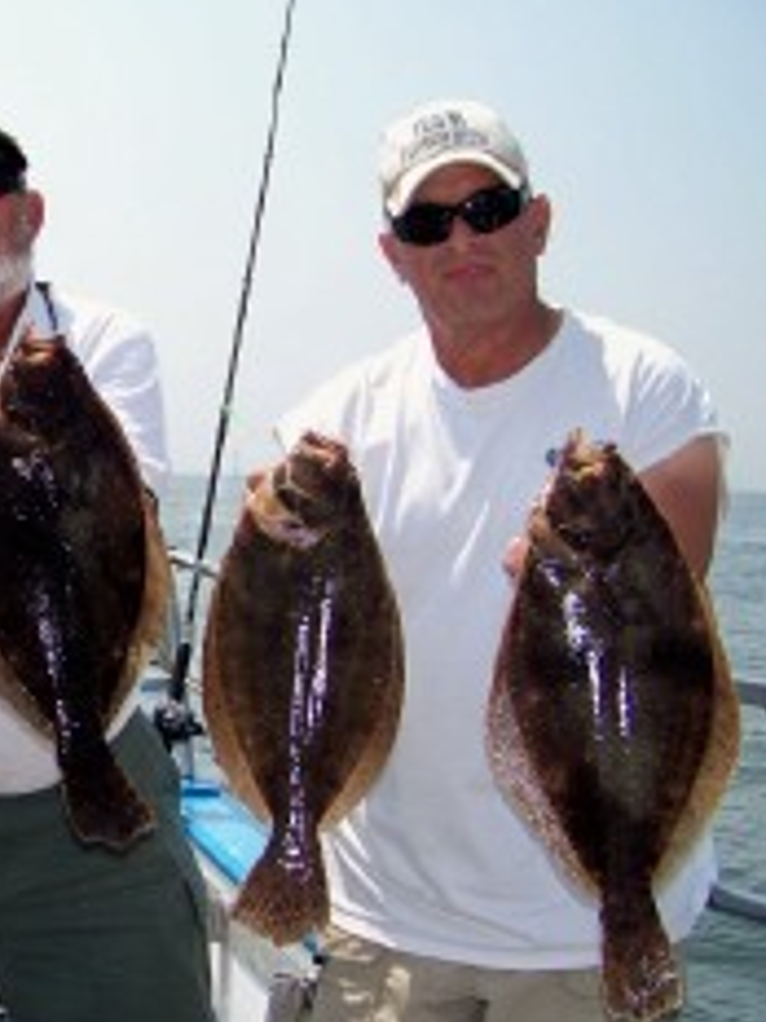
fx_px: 1829
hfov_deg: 22.5
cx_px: -53
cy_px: 581
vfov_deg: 31.2
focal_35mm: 62
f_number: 2.8
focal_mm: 5.85
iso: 64
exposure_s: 1/800
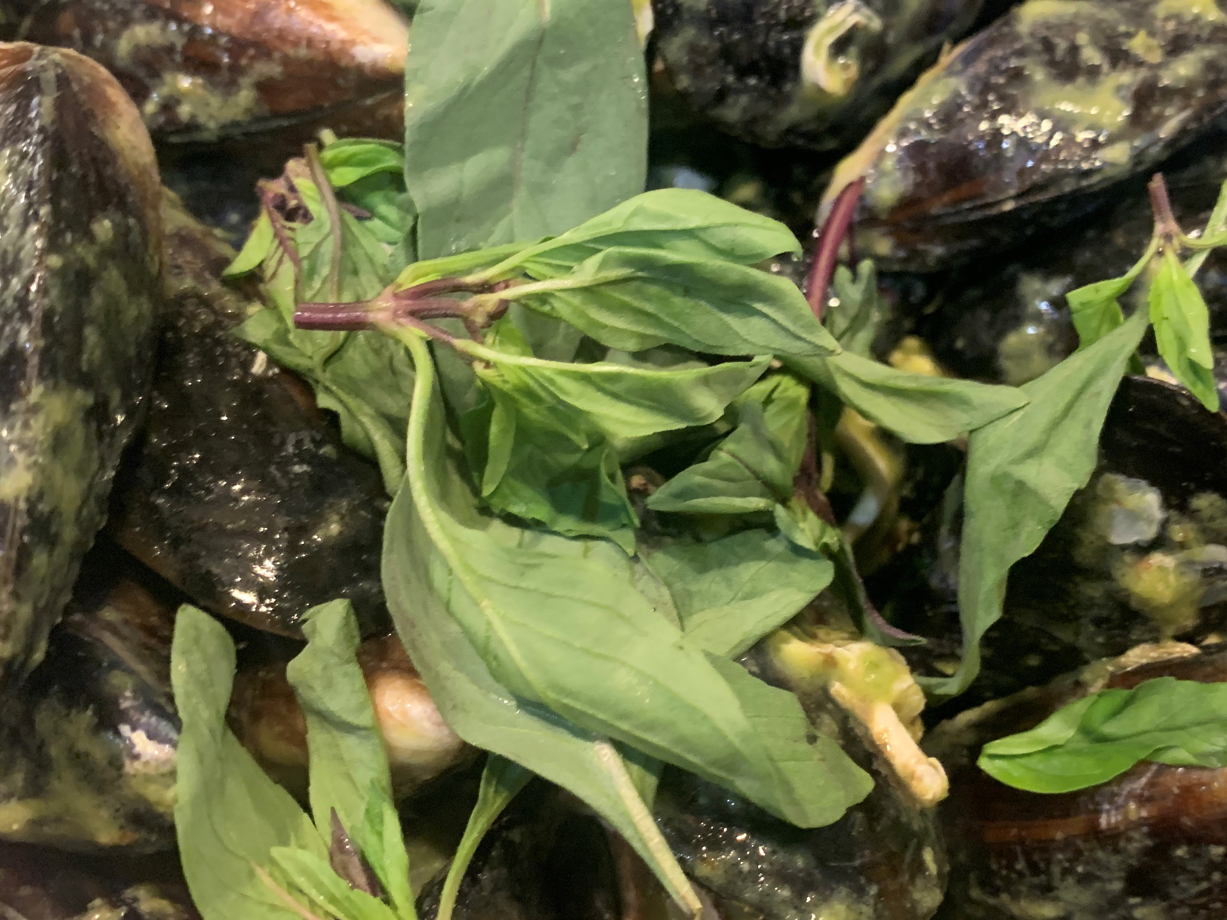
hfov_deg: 67.3
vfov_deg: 53.1
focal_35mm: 26
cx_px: 614
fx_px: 921
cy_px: 460
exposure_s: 1/25
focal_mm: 4.25
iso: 320
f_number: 1.8
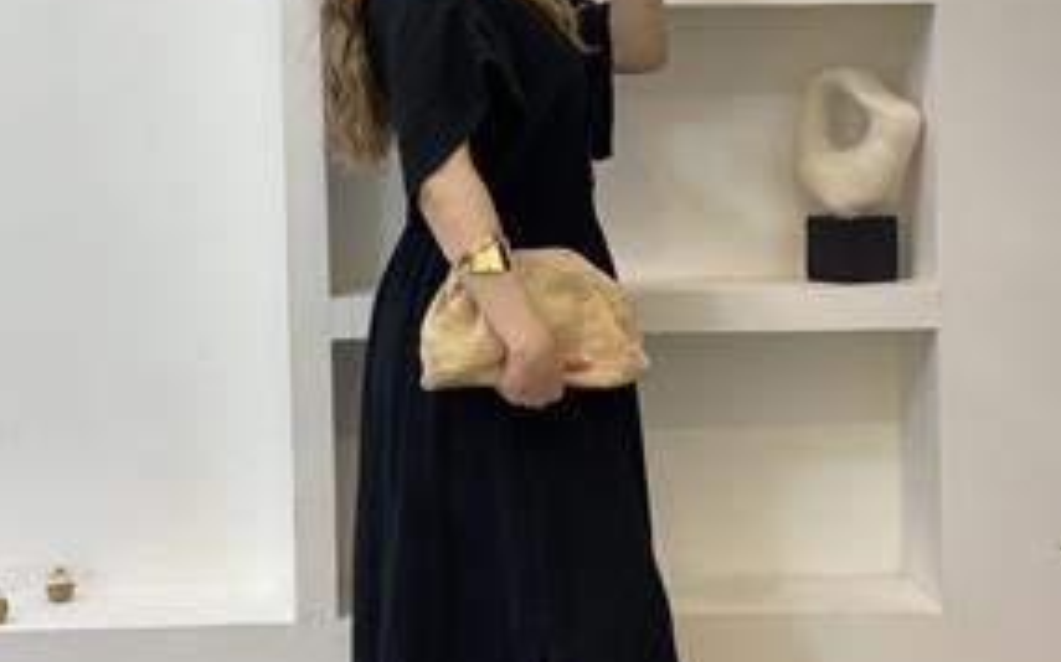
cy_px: 355
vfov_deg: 16.3
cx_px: 506
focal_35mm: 80
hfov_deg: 25.8
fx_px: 2313
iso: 100
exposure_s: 1/100
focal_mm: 6
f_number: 2
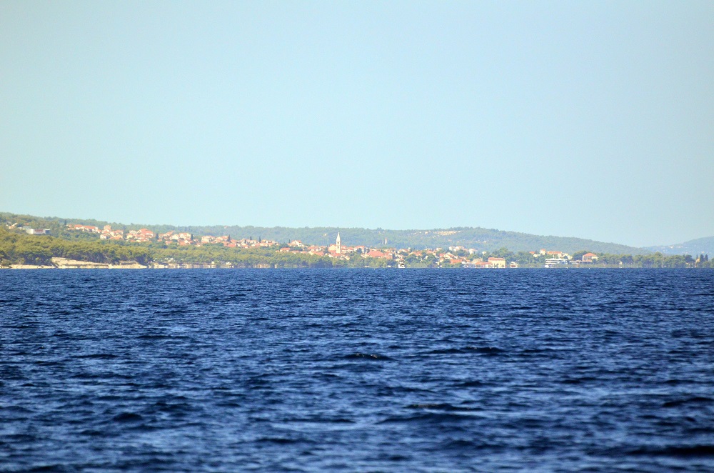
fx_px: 7718
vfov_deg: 3.5
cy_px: 236
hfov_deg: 5.3
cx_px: 357
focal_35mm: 390
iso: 1400
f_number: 5.6
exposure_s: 1/8000
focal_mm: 260
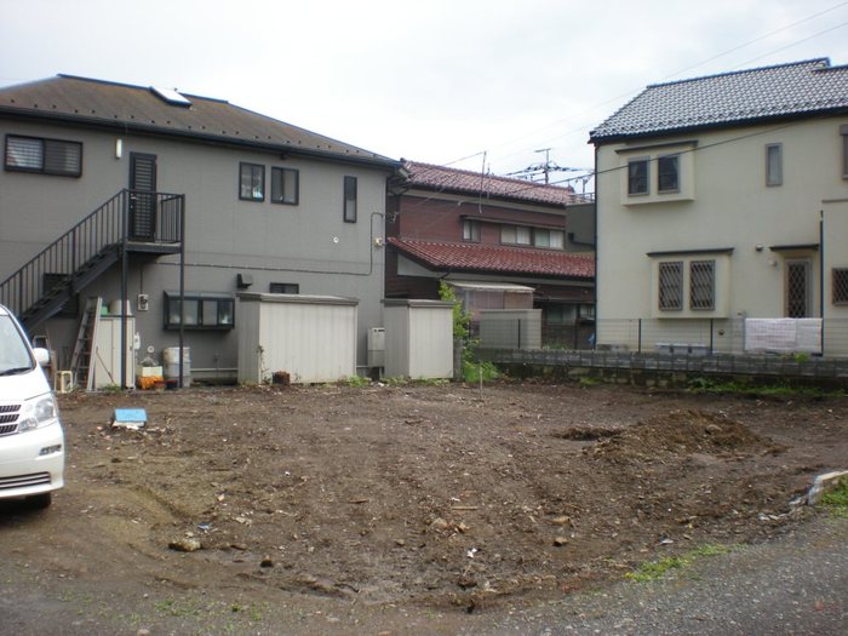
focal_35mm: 38
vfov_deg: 37.7
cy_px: 318
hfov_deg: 49.0
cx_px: 424
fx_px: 931
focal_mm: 6.3
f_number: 4.6
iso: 64
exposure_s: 1/142
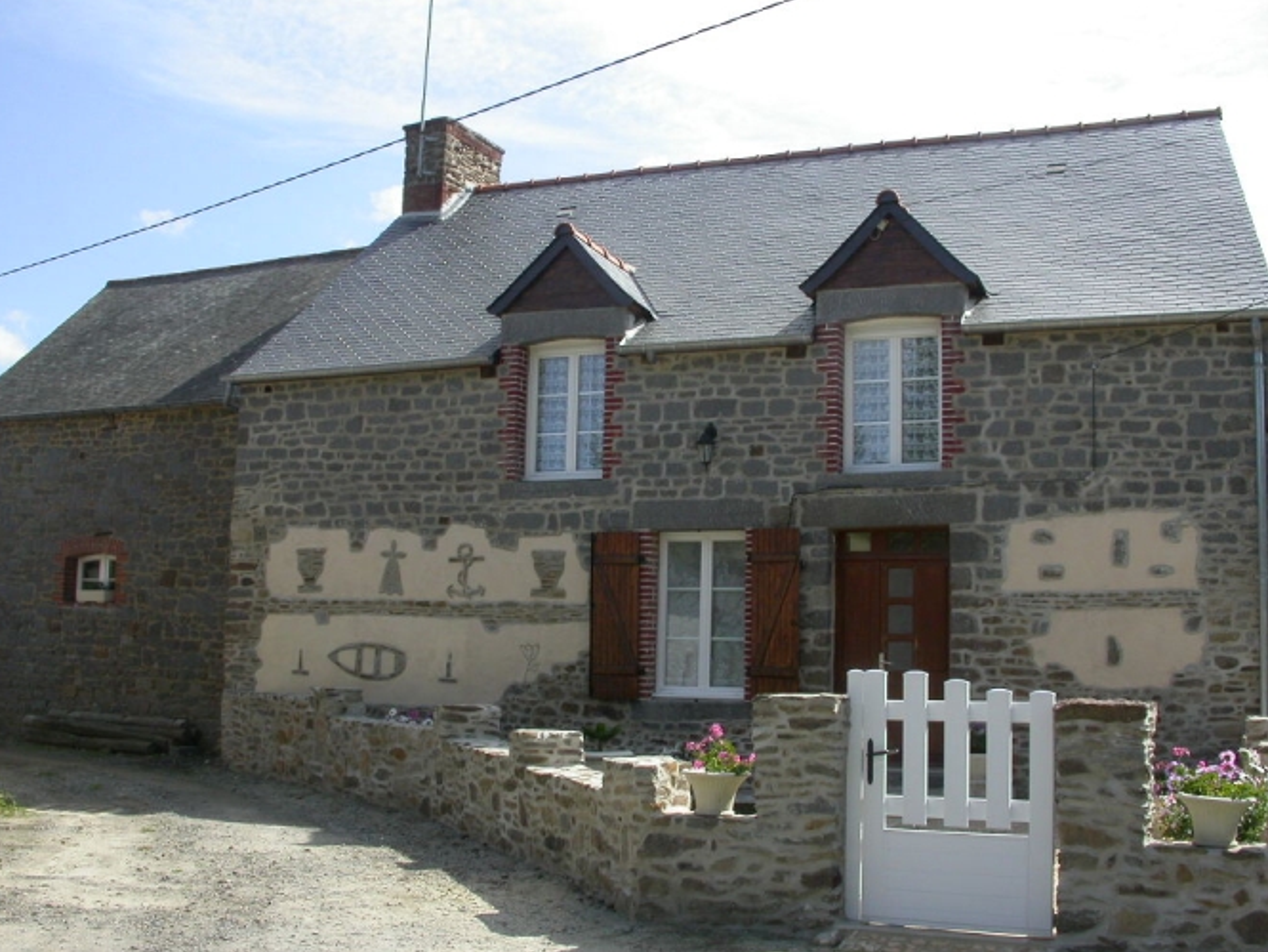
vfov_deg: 36.8
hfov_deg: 47.9
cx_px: 637
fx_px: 1429
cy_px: 479
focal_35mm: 39
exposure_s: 1/236
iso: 100
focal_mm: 7.85
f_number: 7.5
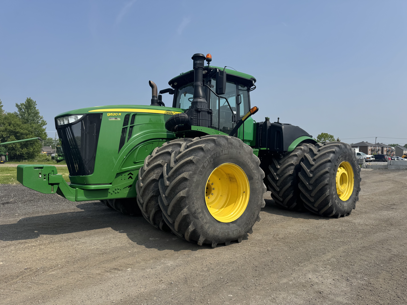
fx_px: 282
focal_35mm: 24
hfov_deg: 71.6
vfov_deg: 56.8
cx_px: 204
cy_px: 152
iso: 80
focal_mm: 6.76
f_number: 1.78
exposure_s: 1/5348
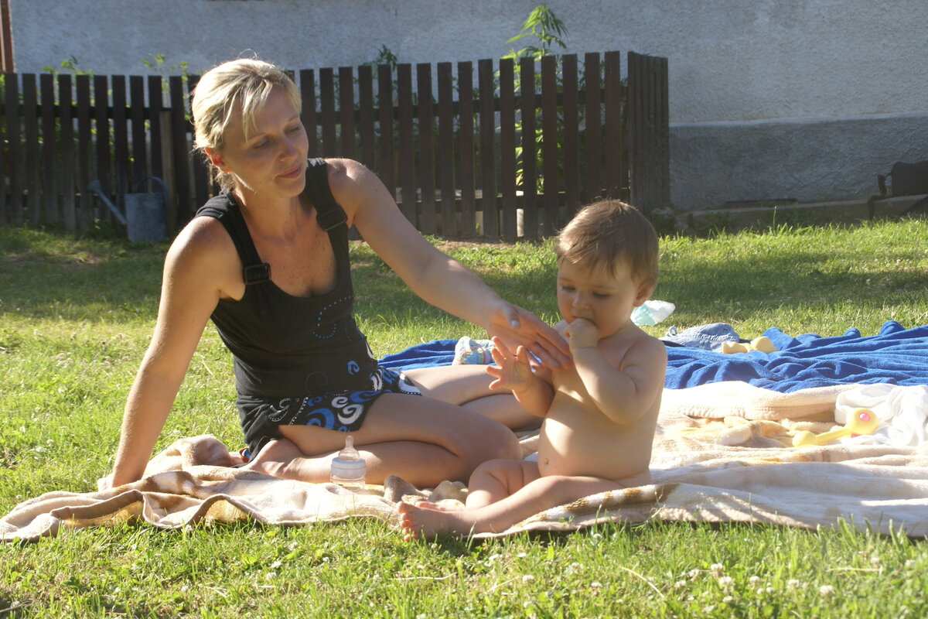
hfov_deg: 33.4
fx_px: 1547
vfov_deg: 22.6
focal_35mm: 60
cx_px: 464
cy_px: 310
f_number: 9
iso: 100
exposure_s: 1/80
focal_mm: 40
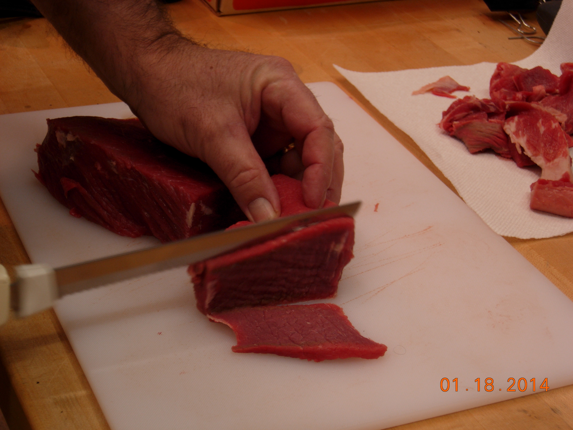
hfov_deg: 26.0
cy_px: 215
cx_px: 286
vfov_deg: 19.6
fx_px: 1241
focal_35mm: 75
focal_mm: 15.7
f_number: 3.9
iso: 50
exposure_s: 1/6.3
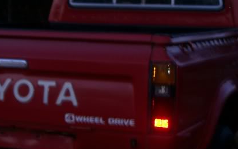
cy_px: 76
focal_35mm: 115
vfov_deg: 11.4
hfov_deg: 18.1
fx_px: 746
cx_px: 96
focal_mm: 9.4
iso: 80
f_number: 3.4
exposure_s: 1/2
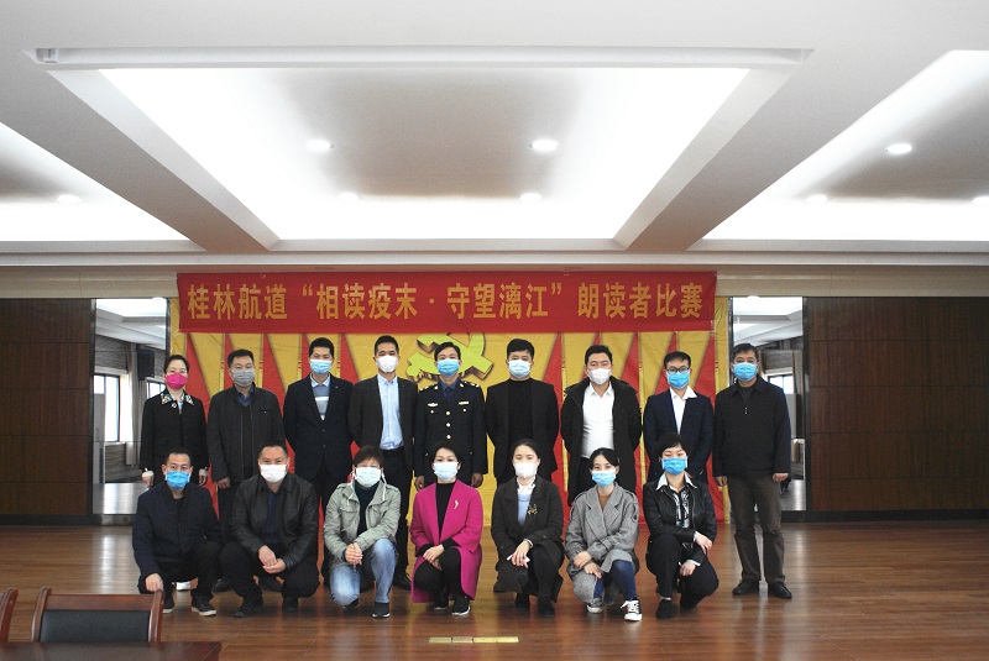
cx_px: 494
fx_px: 1072
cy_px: 330
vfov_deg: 34.3
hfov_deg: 49.5
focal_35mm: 39
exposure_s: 1/40
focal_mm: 26
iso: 250
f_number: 4.5
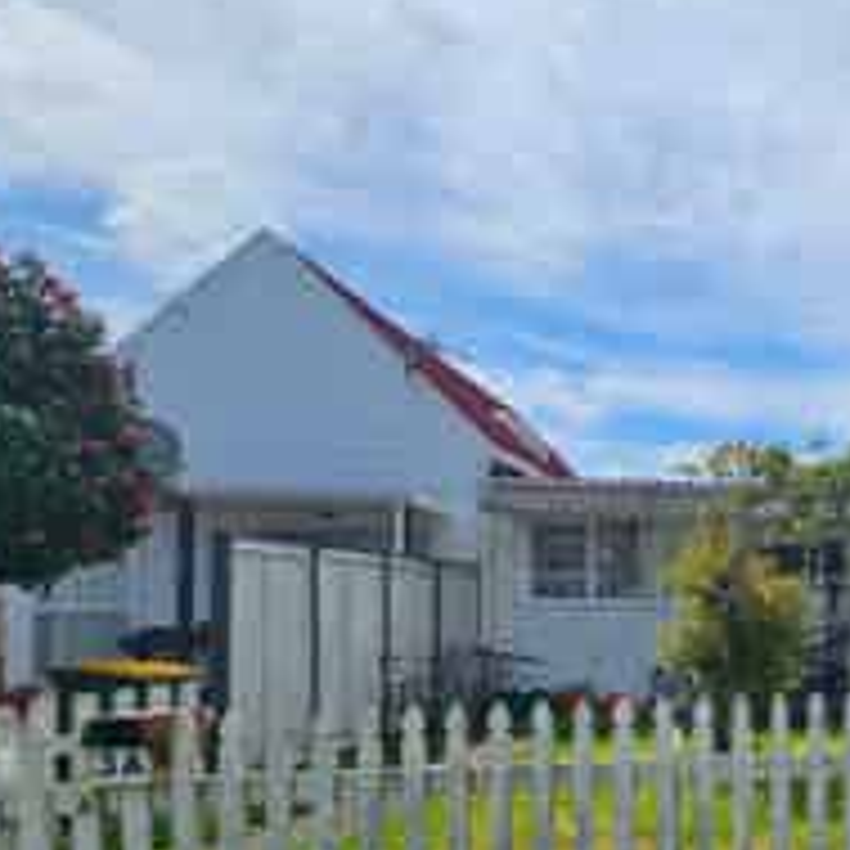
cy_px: 587
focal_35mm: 30
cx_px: 974
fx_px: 833
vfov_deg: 52.7
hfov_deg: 41.0
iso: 50
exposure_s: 1/6444
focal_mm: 2.2
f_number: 2.2
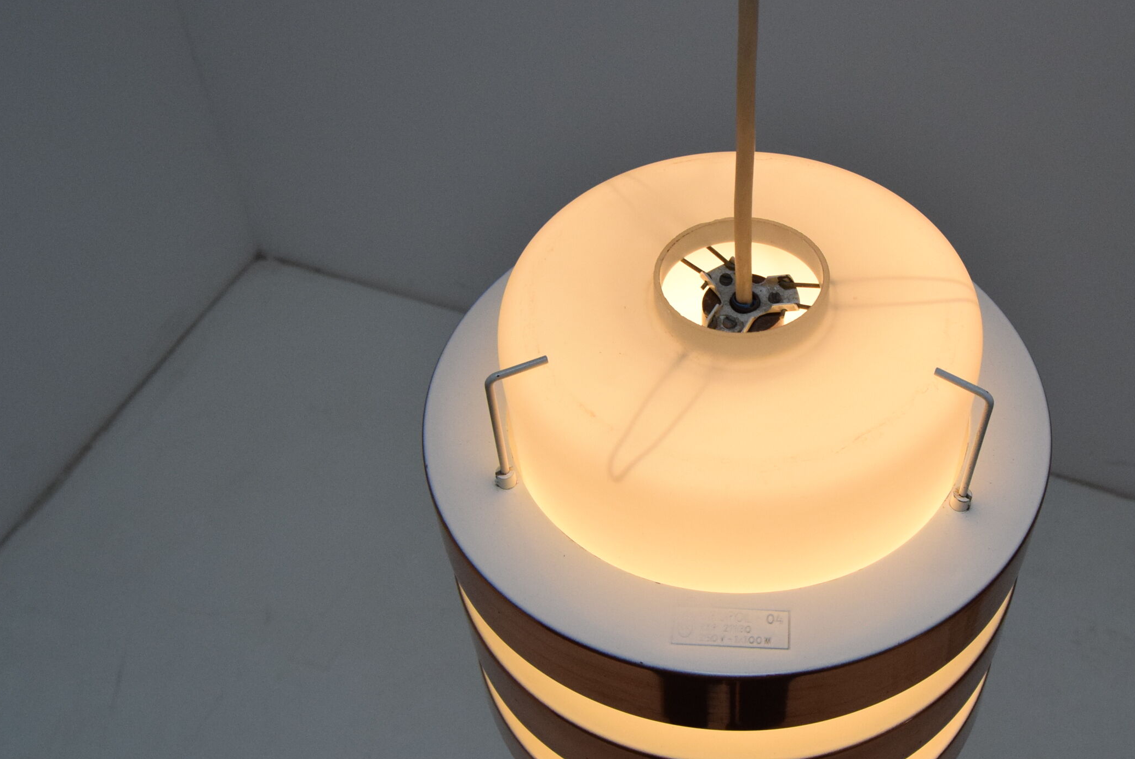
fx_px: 1231
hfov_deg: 48.6
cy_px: 340
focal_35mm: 39
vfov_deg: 34.2
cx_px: 769
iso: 1600
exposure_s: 1/200
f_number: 7.1
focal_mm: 18
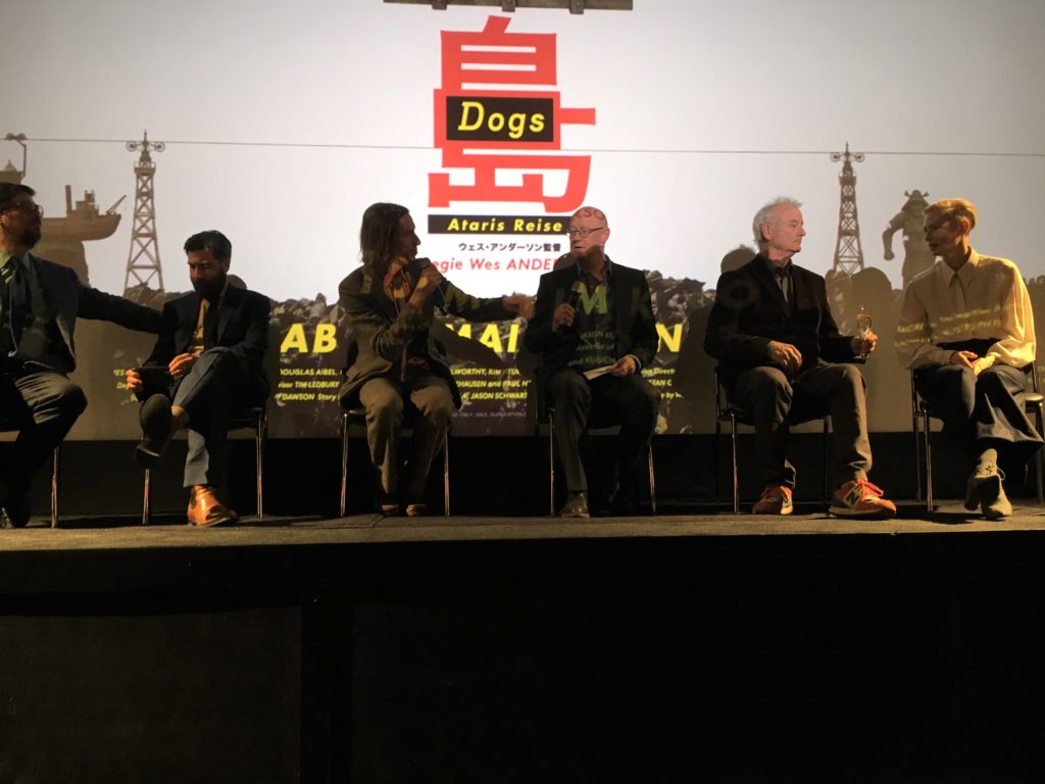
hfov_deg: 61.7
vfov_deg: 48.2
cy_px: 392
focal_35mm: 29
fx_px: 875
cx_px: 522
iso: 100
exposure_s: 1/33
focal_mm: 4.15
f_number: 2.2
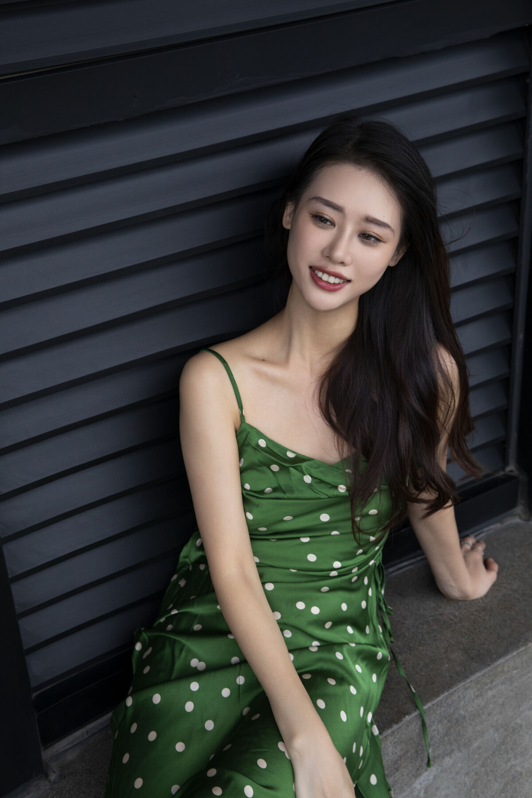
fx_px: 1086
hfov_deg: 27.5
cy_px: 399
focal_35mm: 49
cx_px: 266
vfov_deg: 40.3
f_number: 6.3
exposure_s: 1/160
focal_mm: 50
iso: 1600
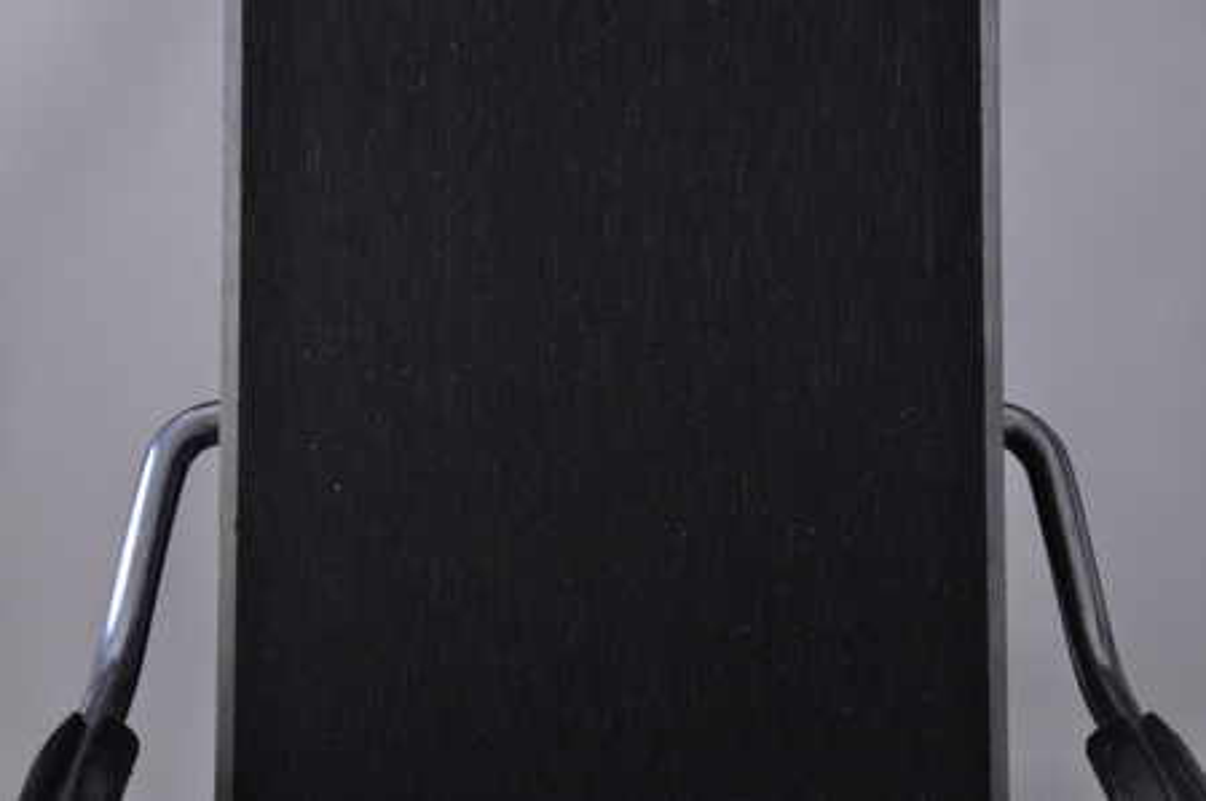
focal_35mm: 158
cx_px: 603
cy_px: 400
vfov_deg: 8.7
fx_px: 5270
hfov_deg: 13.1
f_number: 11
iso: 3200
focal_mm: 105
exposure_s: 1/125
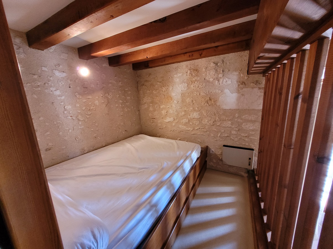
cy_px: 124
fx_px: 125
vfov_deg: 89.9
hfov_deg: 106.2
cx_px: 166
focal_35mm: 13
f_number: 2.2
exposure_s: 1/33
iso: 500
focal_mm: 1.74
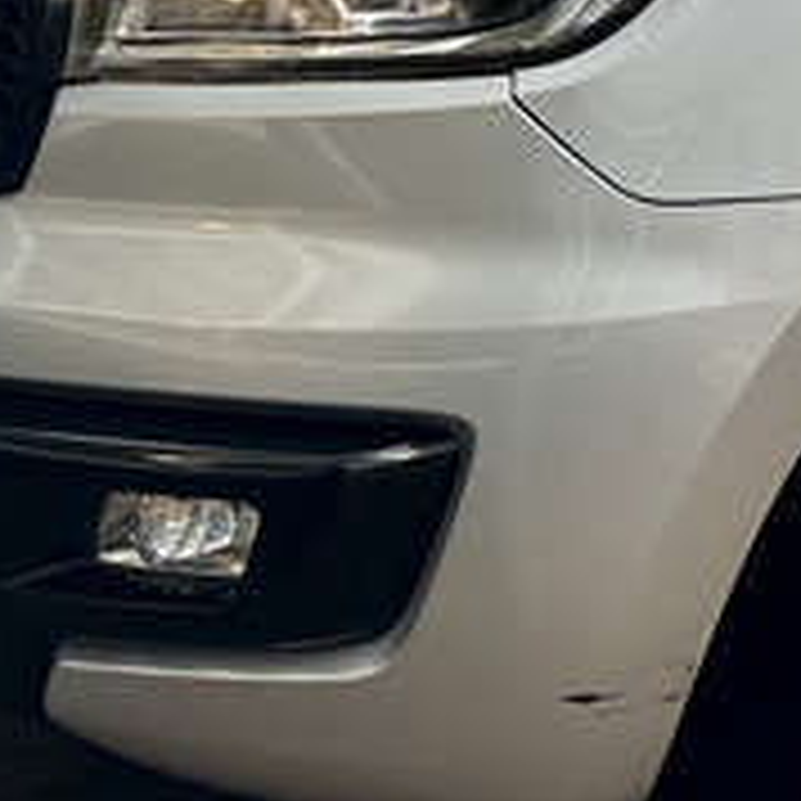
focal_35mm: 122
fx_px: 3194
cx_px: 1634
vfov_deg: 13.8
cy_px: -234
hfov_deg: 12.5
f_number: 1.78
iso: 80
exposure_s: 1/121
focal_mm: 6.86
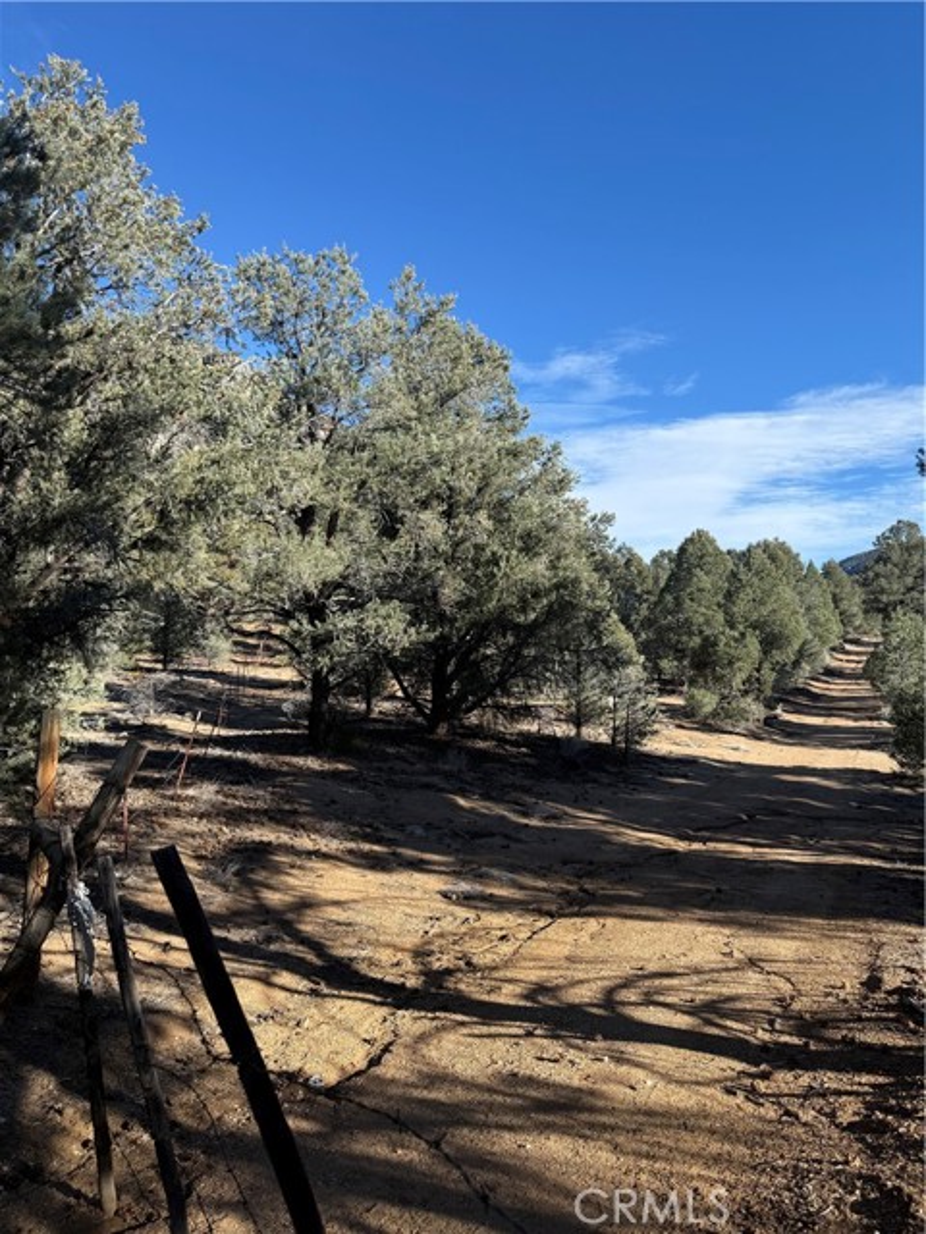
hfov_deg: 56.8
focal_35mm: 24
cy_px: 617
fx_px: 856
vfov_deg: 71.6
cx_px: 463
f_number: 1.78
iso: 80
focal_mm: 6.76
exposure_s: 1/2110
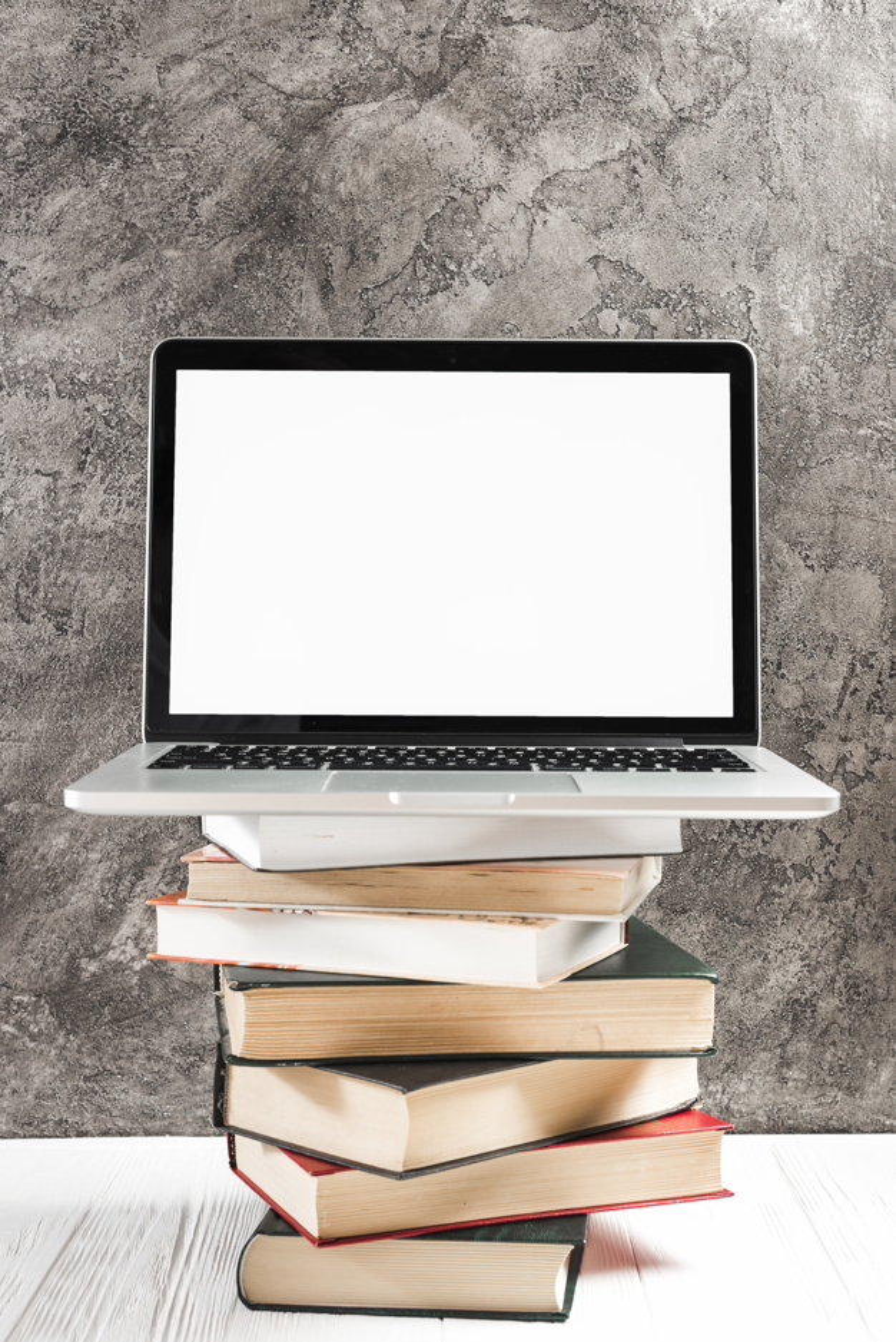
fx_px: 1864
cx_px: 448
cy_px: 671
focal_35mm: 50
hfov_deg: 27.0
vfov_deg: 39.6
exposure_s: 1/60
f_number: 9
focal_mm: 50
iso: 250
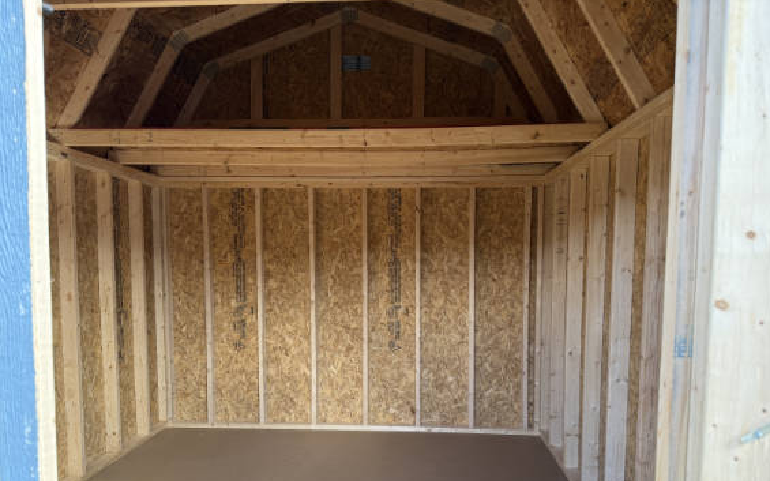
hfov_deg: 68.4
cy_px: 304
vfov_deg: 45.6
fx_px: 567
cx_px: 387
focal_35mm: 27
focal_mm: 6.8
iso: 100
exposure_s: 1/315
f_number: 1.8
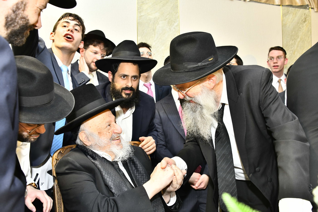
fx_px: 318
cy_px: 106
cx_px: 159
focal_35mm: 36
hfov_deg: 53.1
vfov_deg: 36.9
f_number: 5.6
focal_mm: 36
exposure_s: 1/125
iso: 1000
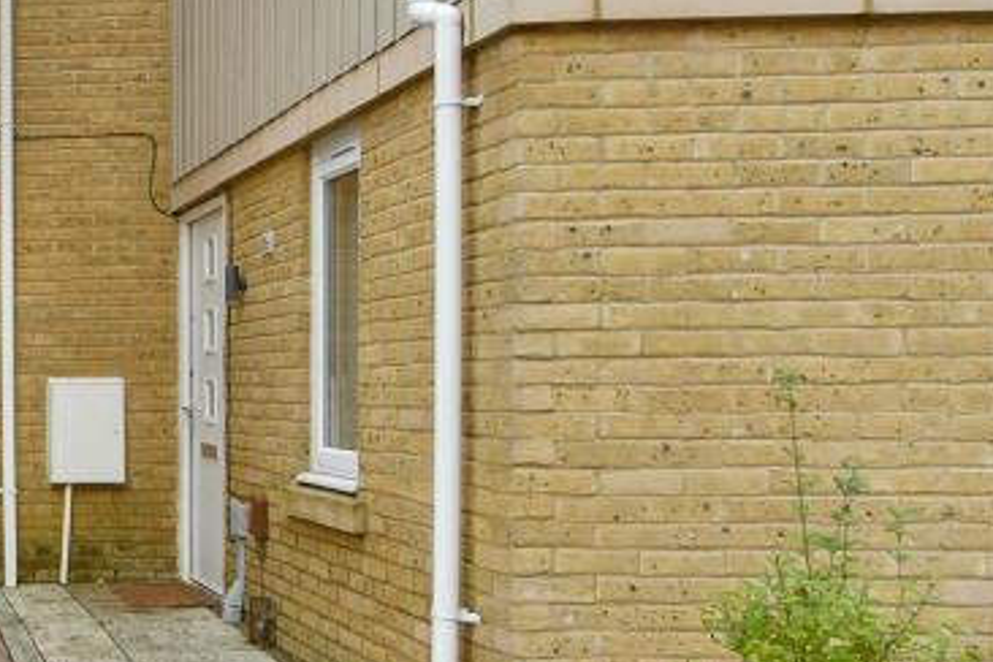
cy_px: 392
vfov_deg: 31.8
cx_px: -298
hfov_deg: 33.7
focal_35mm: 42
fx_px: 1158
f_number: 5
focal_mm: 10
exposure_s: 1/100
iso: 500
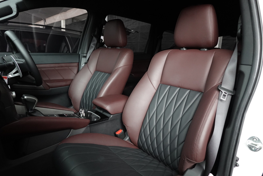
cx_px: 132
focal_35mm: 24
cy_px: 88
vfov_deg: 53.2
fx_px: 175
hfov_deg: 73.7
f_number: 2.8
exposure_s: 1/100
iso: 800
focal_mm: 9
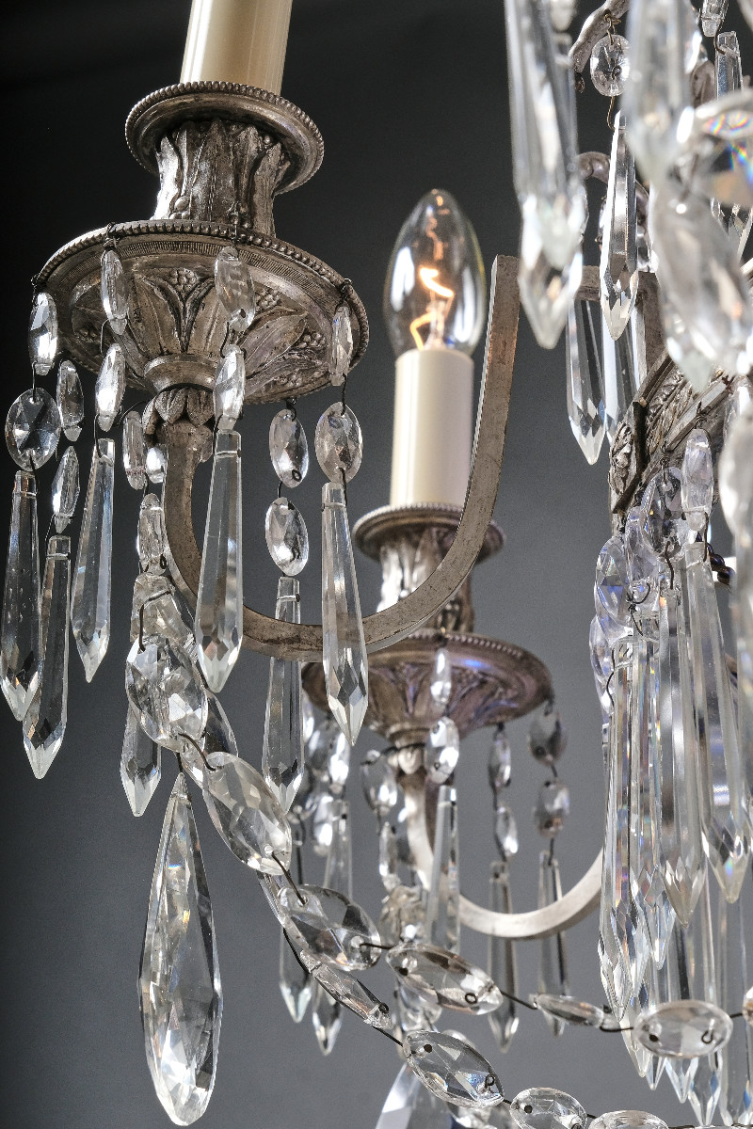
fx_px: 2667
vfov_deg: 23.9
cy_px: 564
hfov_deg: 16.1
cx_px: 376
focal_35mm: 85
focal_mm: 56.5
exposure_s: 1/250
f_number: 13
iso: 800
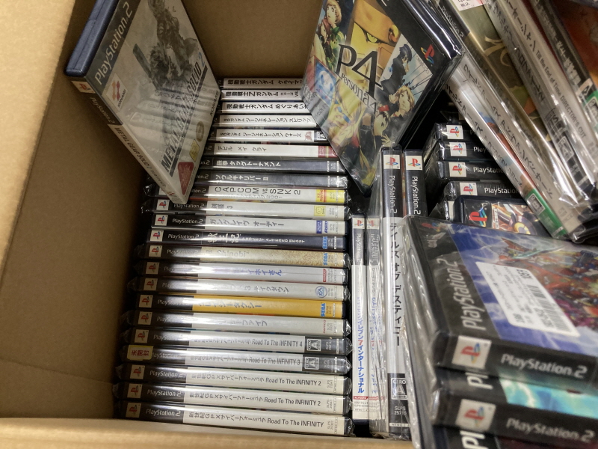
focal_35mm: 28
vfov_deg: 49.7
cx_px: 299
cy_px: 224
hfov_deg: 63.4
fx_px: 484
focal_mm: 3.99
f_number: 1.8
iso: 125
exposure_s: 1/60
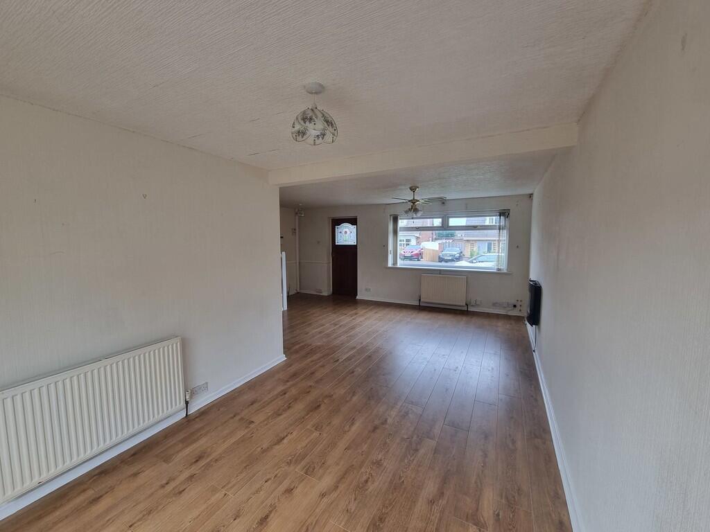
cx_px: 355
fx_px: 267
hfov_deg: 106.2
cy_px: 266
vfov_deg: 89.9
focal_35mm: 13
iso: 80
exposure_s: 1/100
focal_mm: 2.2
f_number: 2.2
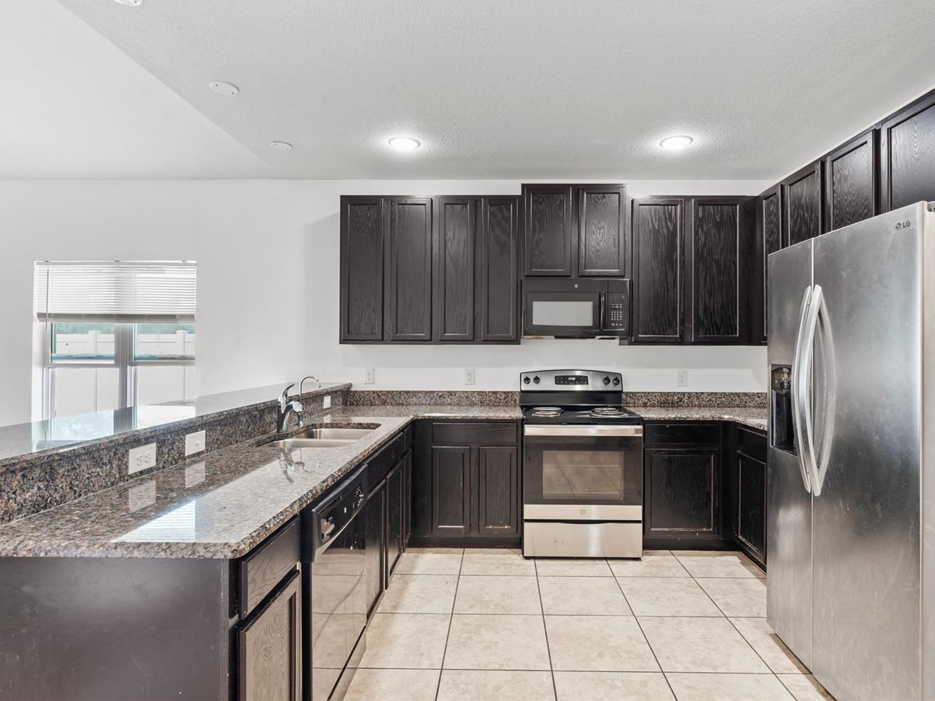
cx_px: 494
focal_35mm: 20
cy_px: 342
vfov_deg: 66.0
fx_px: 540
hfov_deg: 81.7
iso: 200
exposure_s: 3.2
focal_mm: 18
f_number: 13
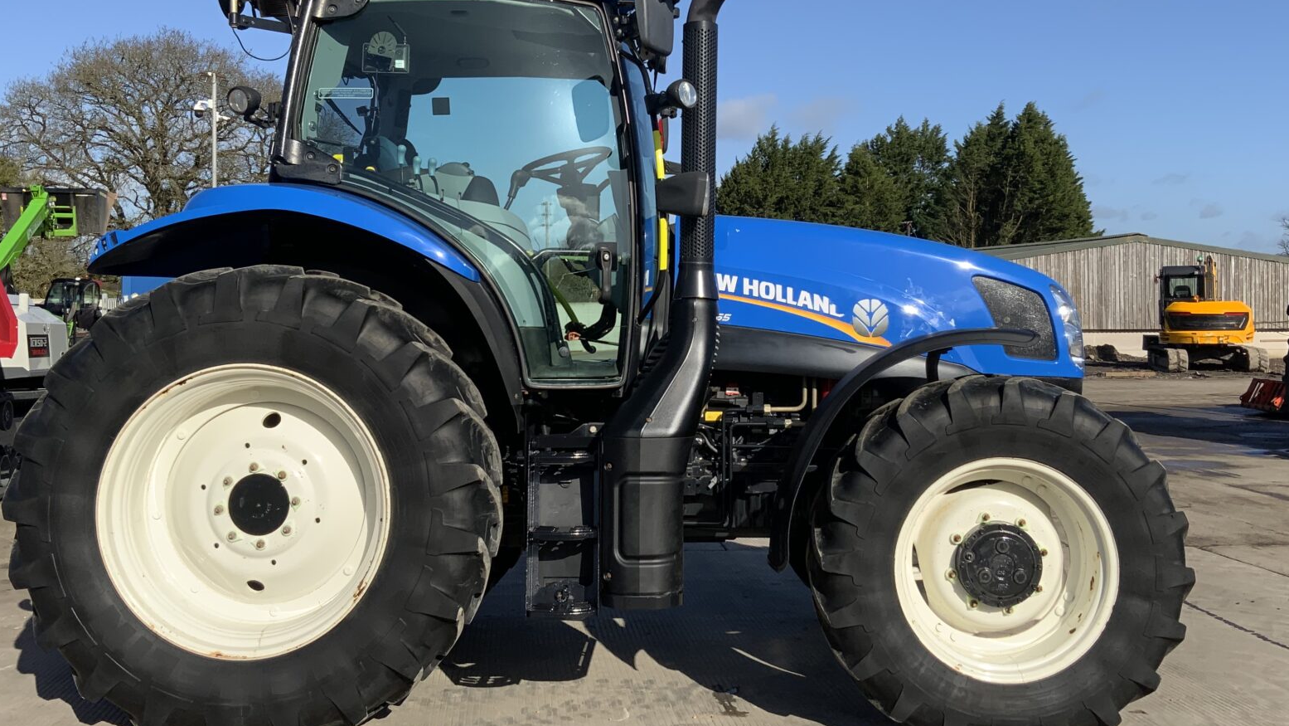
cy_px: 285
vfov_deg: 30.3
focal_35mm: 39
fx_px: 1333
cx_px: 659
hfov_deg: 51.6
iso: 16
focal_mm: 3
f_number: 1.8
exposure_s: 1/2058
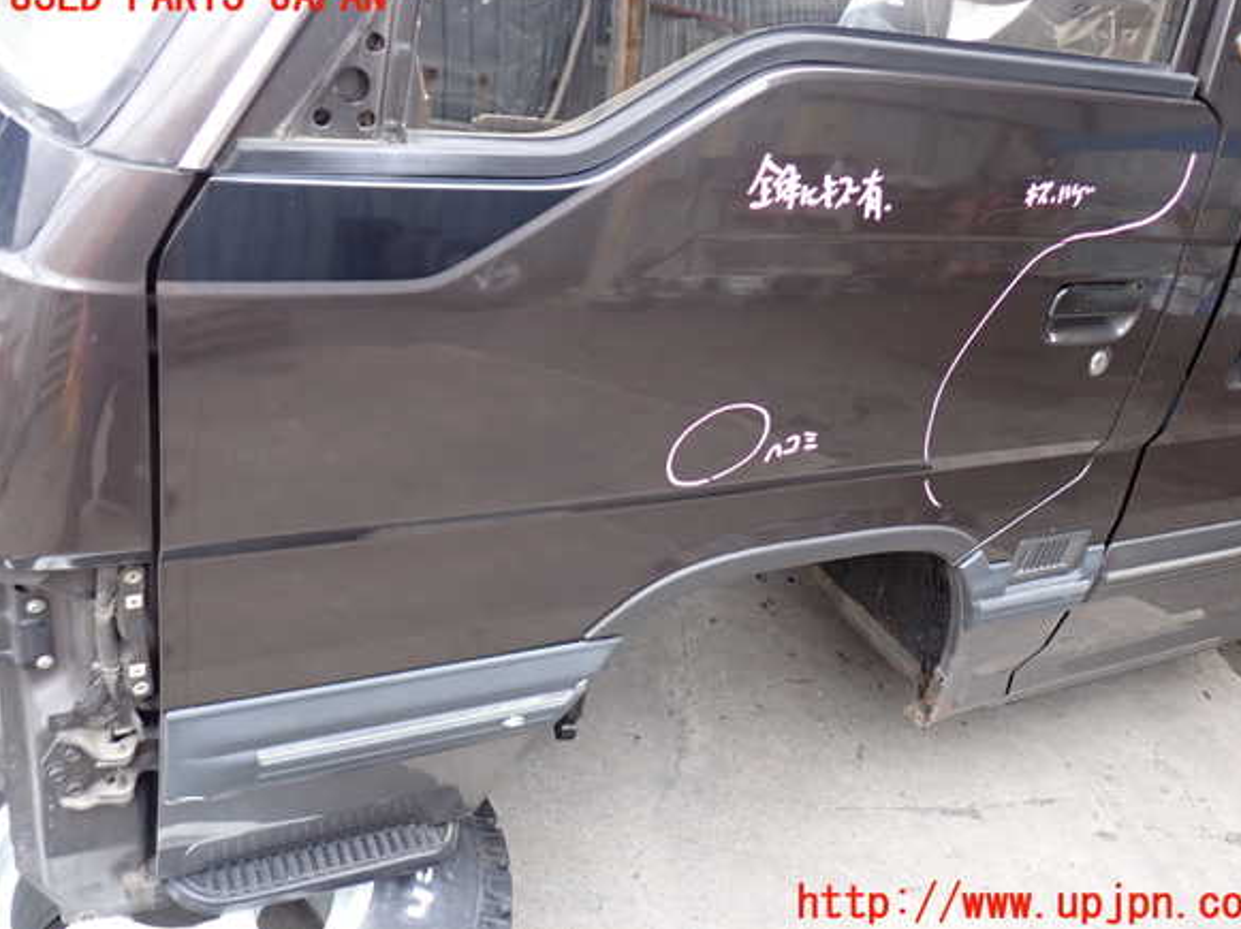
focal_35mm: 31
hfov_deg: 58.4
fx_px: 1111
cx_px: 639
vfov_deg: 45.4
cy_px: 451
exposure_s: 1/30
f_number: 2.3
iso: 250
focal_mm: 5.4
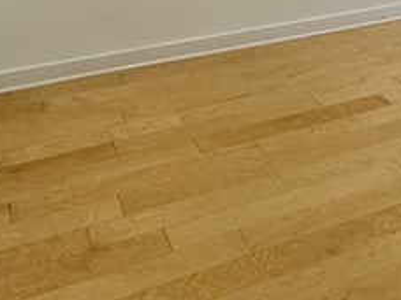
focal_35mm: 63
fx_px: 730
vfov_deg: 19.6
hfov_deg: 28.1
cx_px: 438
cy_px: -175
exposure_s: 1/120
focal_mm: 2.22
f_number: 2.2
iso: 64
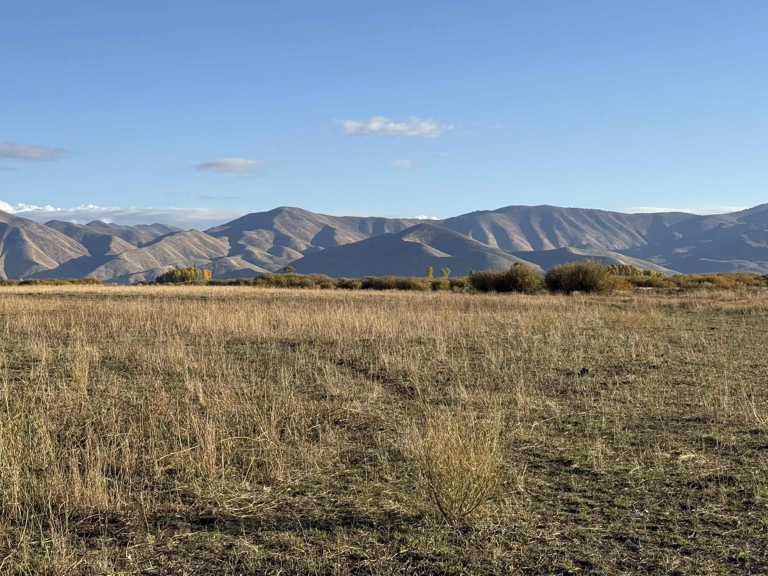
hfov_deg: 31.6
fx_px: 1353
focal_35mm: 61
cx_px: 299
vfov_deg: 24.0
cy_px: 270
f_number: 1.78
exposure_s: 1/4587
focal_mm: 6.76
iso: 64
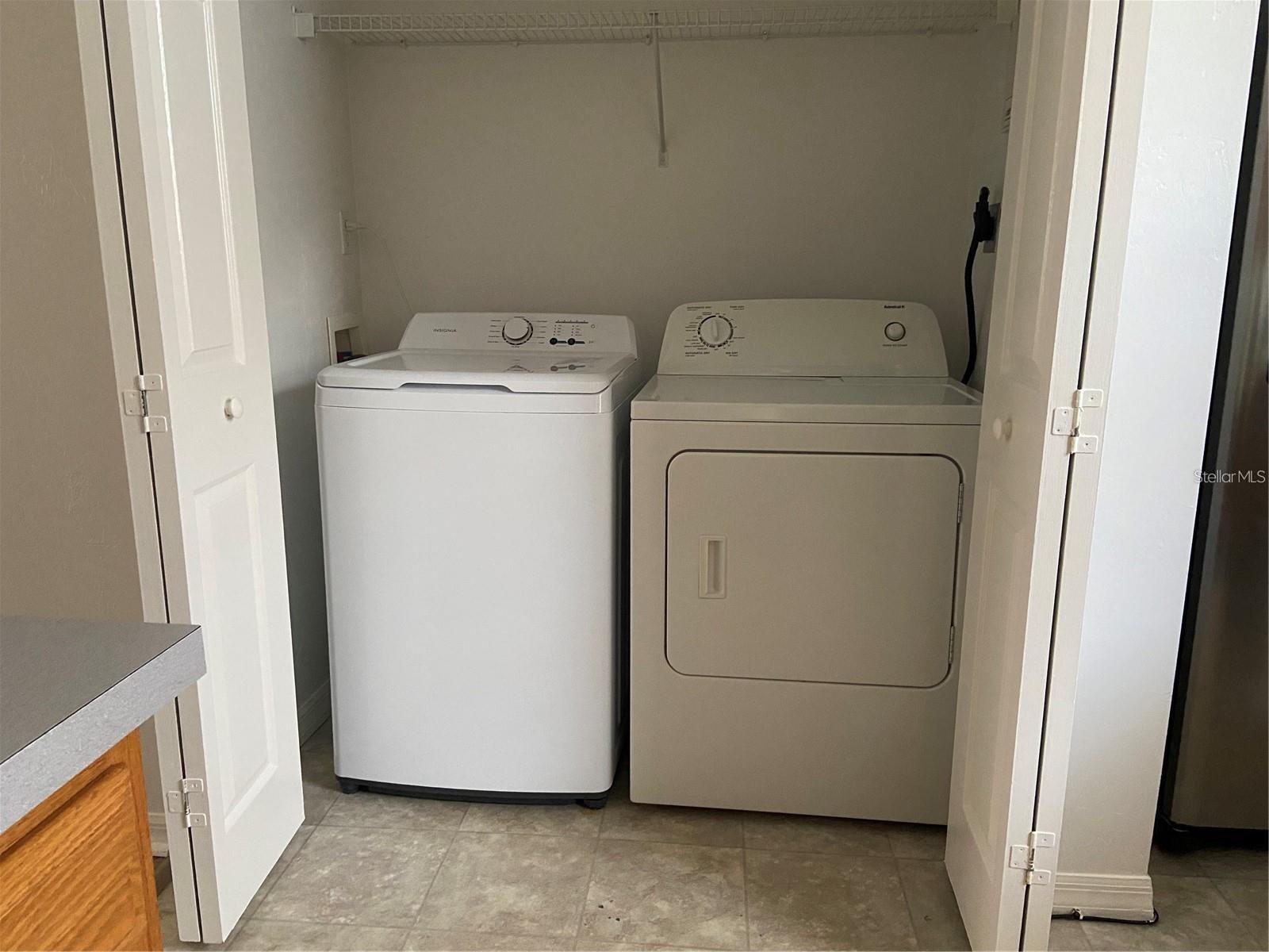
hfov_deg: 67.3
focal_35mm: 26
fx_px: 953
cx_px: 634
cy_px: 476
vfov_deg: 53.1
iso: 500
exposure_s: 1/60
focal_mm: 4.25
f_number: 1.8
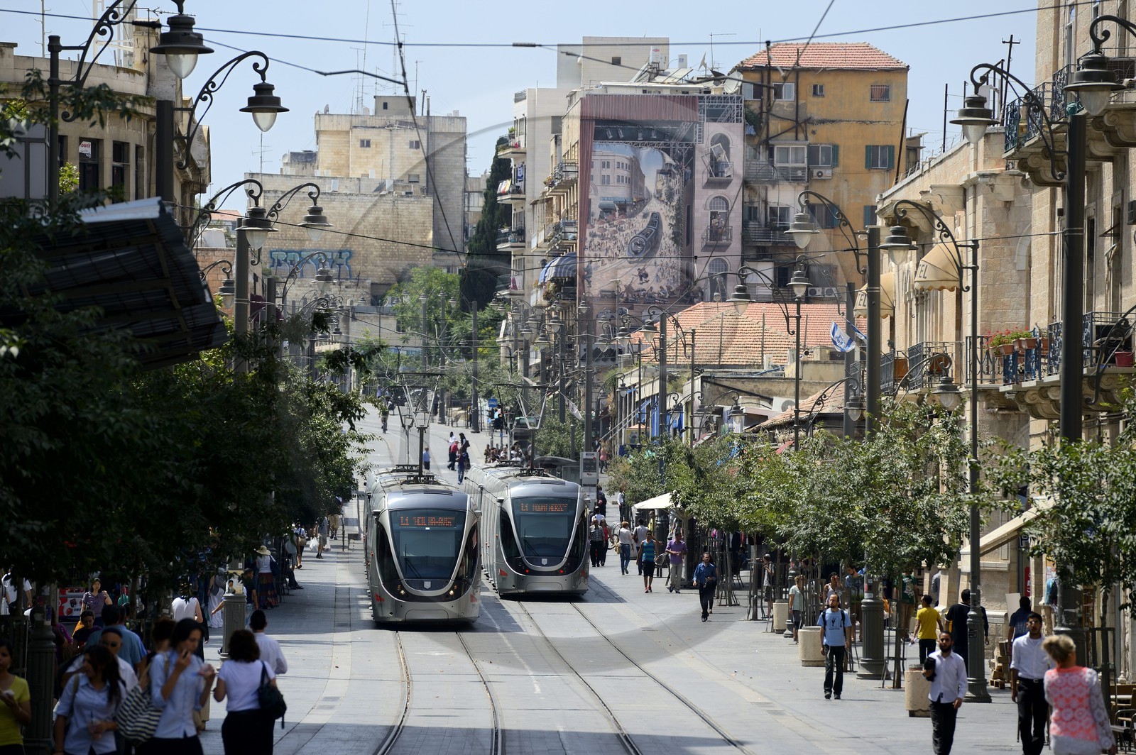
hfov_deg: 10.3
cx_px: 568
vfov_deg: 6.9
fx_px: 6306
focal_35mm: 200
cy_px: 378
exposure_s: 1/400
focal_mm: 200
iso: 100
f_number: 6.3
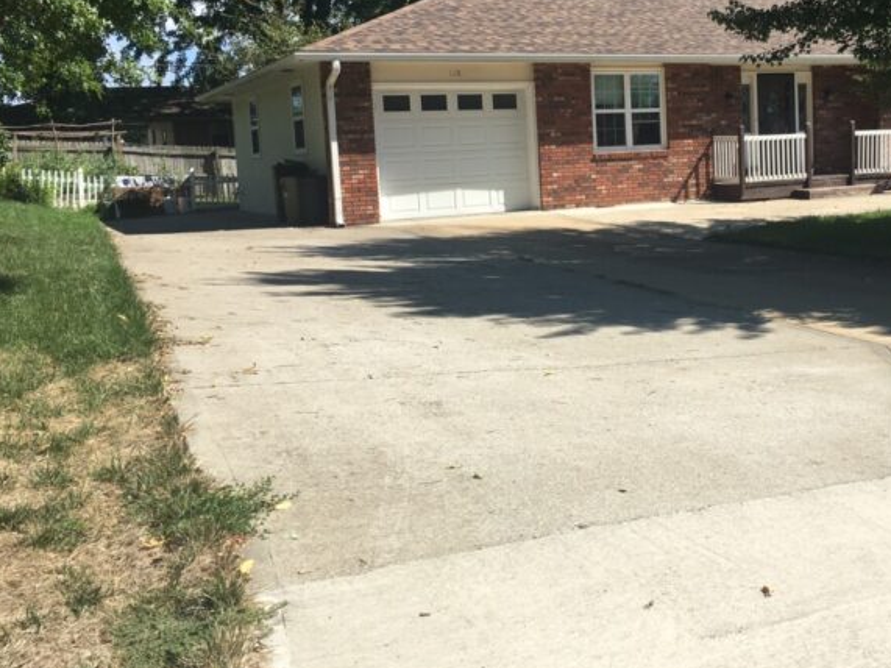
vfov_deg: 36.5
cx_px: 587
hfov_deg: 47.2
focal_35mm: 39
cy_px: 242
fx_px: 1004
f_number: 2.2
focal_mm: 4.15
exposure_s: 1/1241
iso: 25
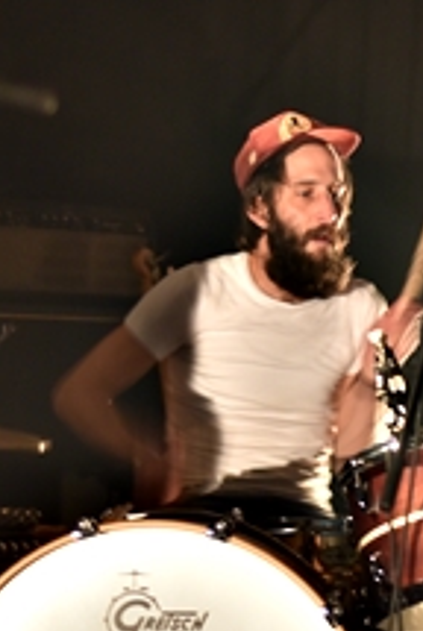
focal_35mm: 93
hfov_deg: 14.7
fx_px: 1634
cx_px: 283
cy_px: 443
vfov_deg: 21.8
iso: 800
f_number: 2.2
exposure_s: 1/20
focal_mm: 50
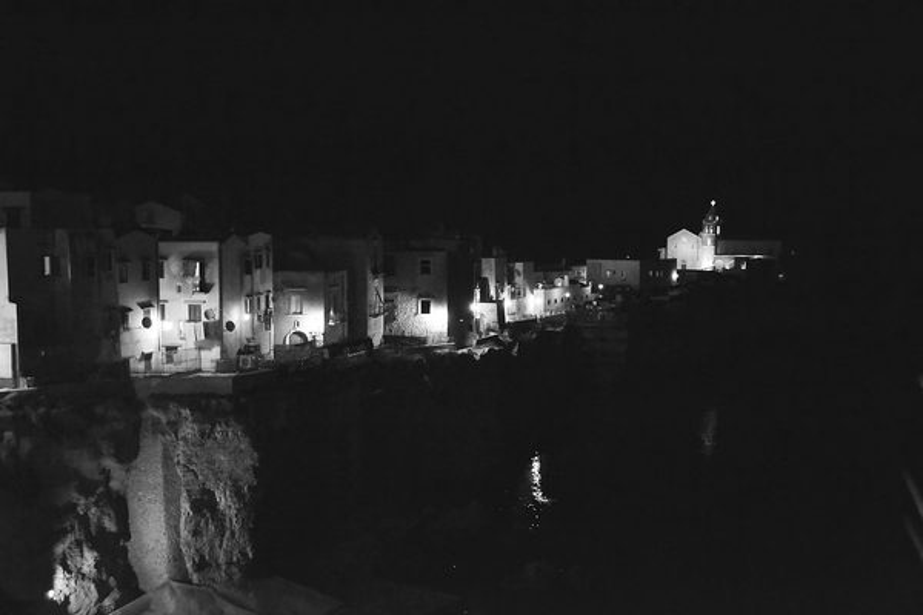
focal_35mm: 36
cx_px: 462
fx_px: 923
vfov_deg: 36.9
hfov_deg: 53.1
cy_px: 308
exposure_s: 1/30
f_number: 4
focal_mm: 24
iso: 3200
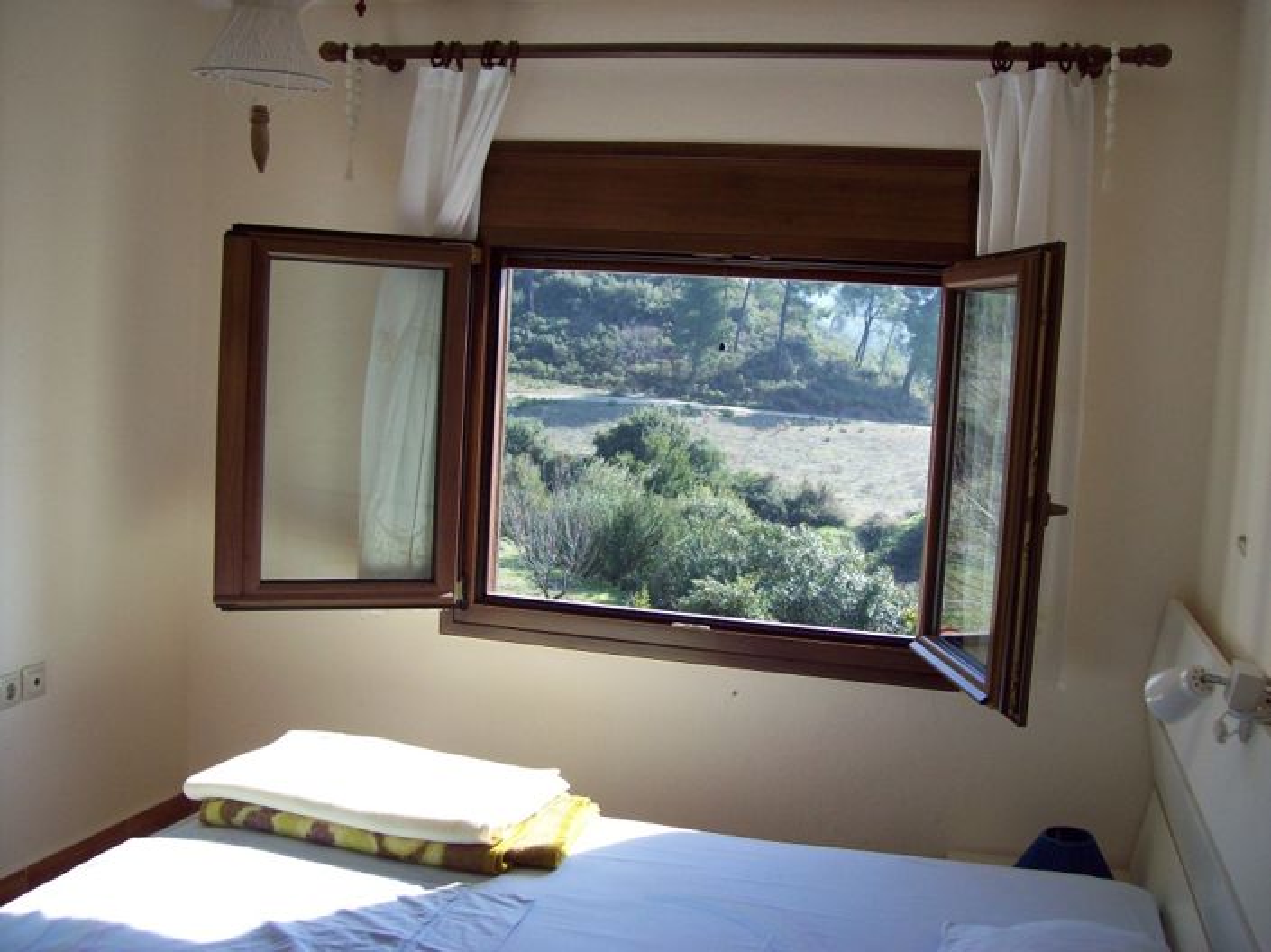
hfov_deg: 51.4
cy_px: 476
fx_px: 1321
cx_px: 636
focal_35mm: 36
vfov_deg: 39.6
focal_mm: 6
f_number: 2.7
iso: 80
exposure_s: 1/332
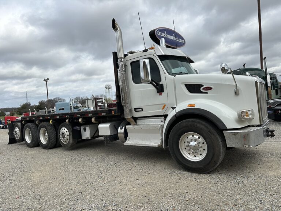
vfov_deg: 56.8
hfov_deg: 71.6
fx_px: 195
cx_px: 140
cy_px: 106
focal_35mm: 24
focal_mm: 6.86
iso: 80
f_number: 1.78
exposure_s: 1/4348
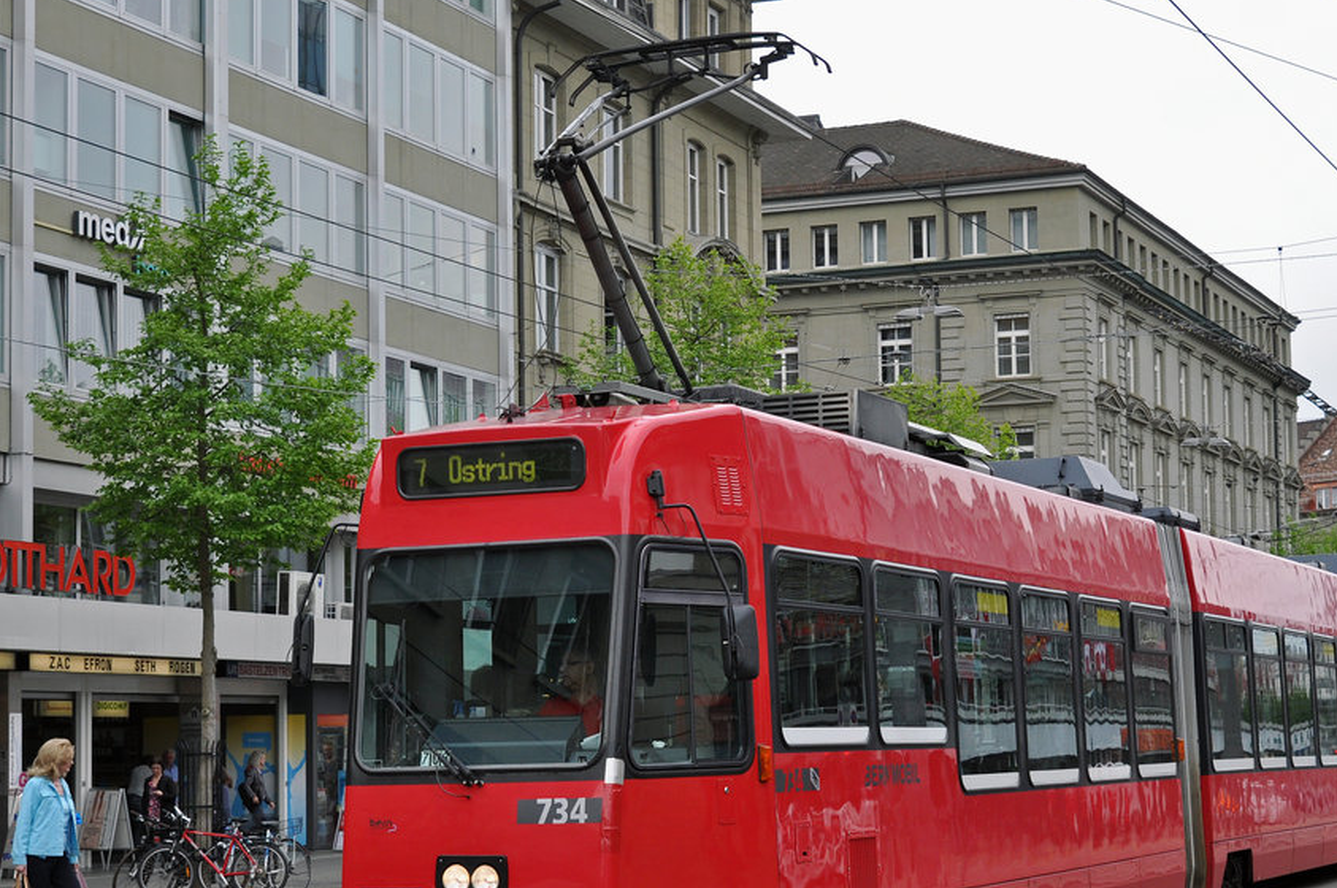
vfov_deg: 18.2
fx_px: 2771
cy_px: 519
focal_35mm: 75
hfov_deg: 27.1
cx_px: 761
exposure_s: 1/800
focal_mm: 35
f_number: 4.5
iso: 320
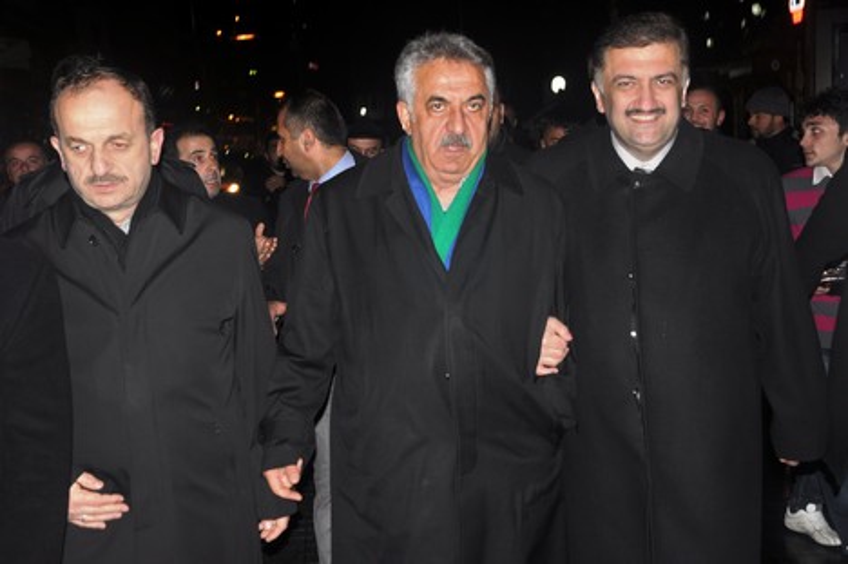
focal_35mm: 51
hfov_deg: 38.9
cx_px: 424
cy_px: 282
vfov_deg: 26.4
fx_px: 1200
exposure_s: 1/60
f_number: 4.5
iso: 200
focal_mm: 34
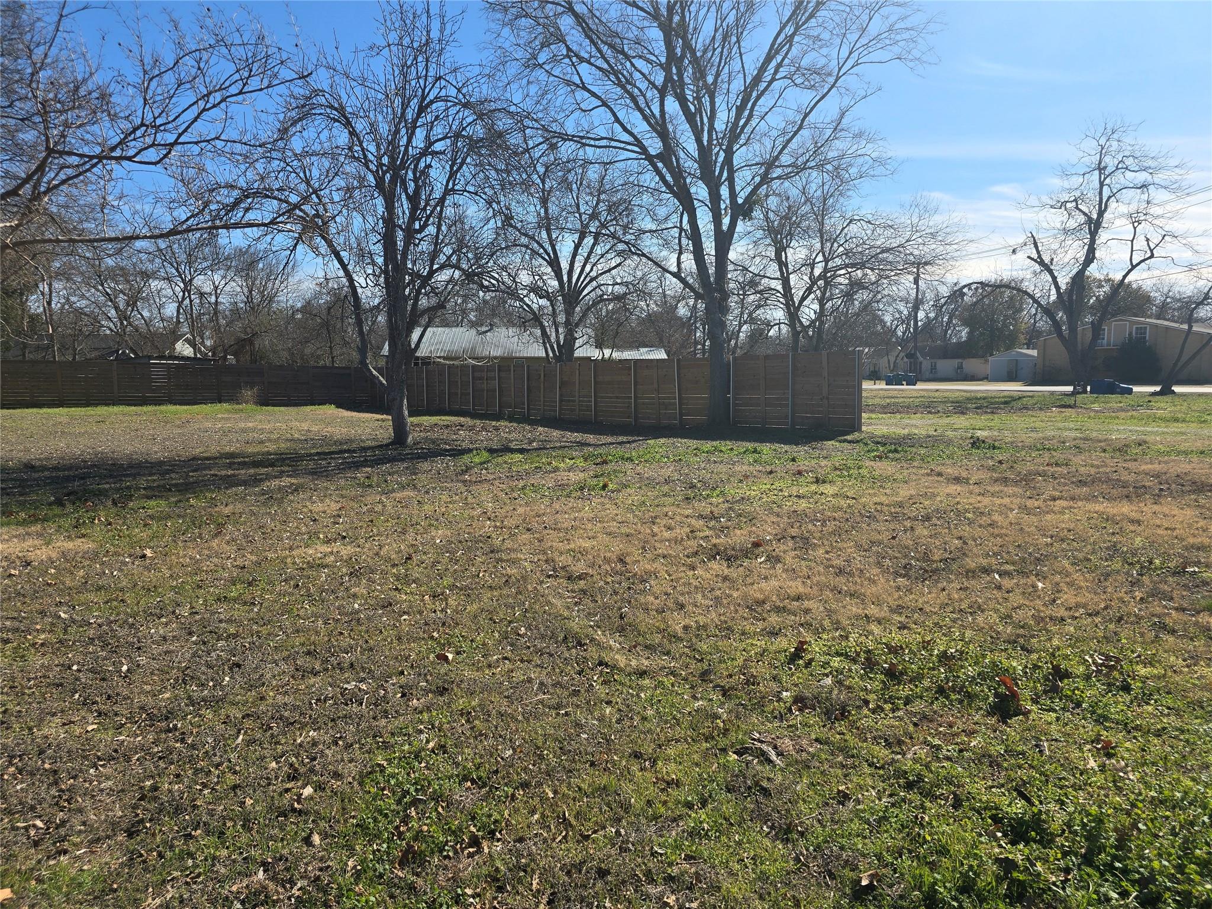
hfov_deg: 73.9
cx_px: 606
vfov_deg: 58.9
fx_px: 805
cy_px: 454
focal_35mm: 23
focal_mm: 6.3
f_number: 1.7
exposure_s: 1/904
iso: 12
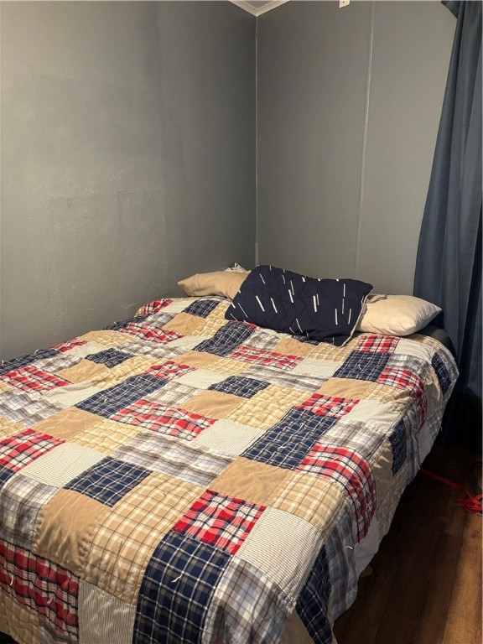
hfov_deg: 53.1
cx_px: 242
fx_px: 484
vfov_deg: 67.3
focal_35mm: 26
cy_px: 322
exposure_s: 1/60
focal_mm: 5.96
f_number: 1.6
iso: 400
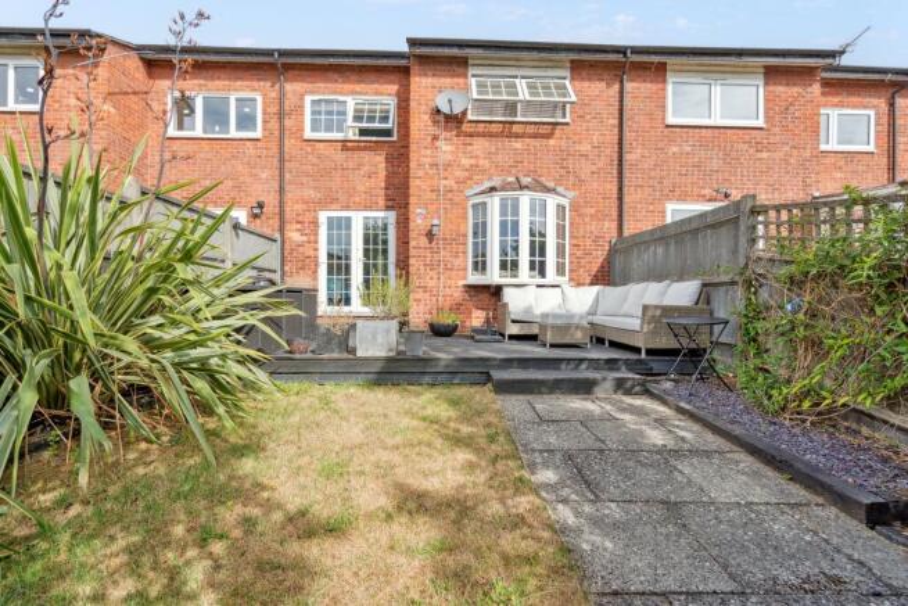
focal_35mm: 16
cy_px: 303
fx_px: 404
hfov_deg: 96.7
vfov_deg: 73.8
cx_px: 454
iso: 640
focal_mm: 16
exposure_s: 1/1250
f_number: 5.6
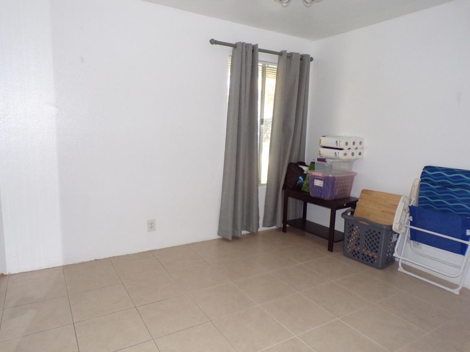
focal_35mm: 24
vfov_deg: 56.8
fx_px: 326
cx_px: 235
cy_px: 176
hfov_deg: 71.6
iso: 250
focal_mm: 4.3
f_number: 3
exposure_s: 1/34
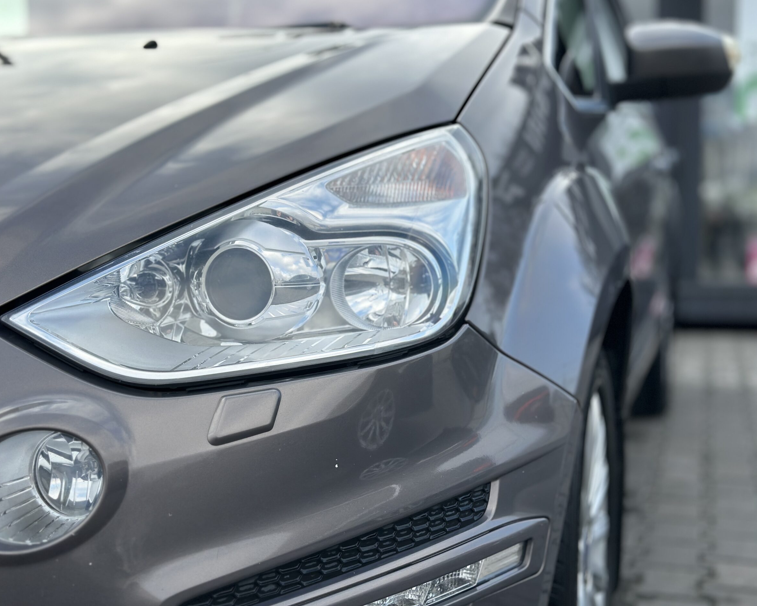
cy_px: 297
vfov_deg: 29.7
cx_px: 347
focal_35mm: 51
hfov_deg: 36.6
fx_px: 1142
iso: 80
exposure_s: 1/1848
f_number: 1.78
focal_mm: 6.86
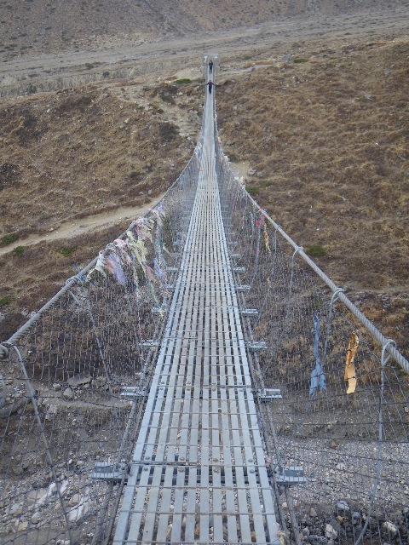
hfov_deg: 41.8
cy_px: 272
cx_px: 204
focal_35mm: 34
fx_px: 536
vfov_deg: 54.0
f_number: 3.8
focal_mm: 6.1
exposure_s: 1/60
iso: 50
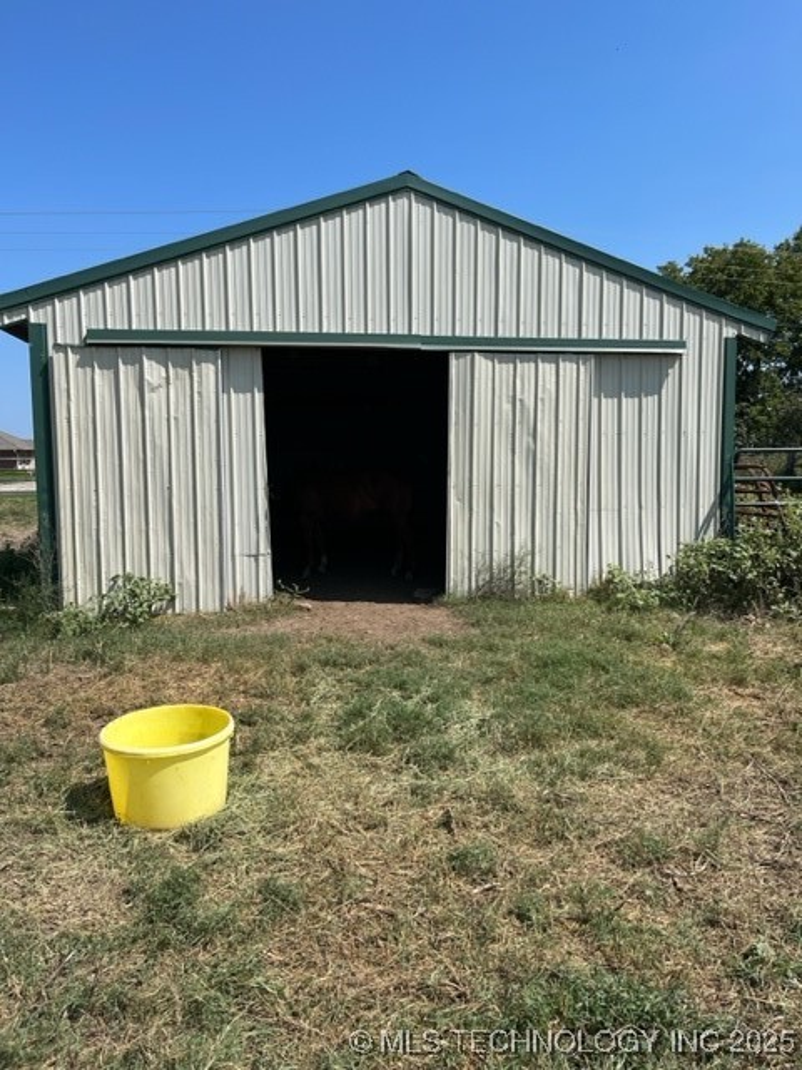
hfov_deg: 53.1
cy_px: 535
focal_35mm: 26
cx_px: 401
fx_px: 803
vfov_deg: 67.3
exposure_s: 1/3745
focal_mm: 5.1
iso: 50
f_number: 1.6
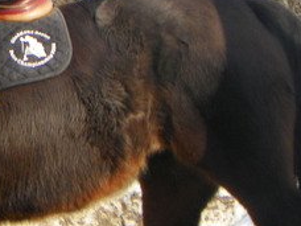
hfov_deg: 2.7
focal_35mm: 723
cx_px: -119
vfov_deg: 2.1
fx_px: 6287
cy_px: -36
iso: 64
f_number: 4.5
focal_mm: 45.8
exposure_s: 1/320
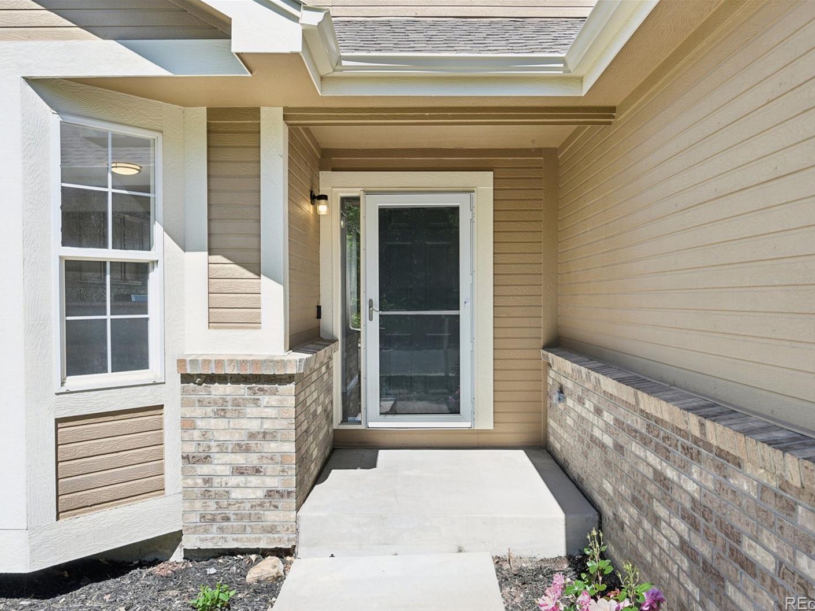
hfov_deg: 70.4
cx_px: 416
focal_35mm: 25
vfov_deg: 55.7
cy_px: 308
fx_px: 578
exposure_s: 1/60
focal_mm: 22.5
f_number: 8
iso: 100
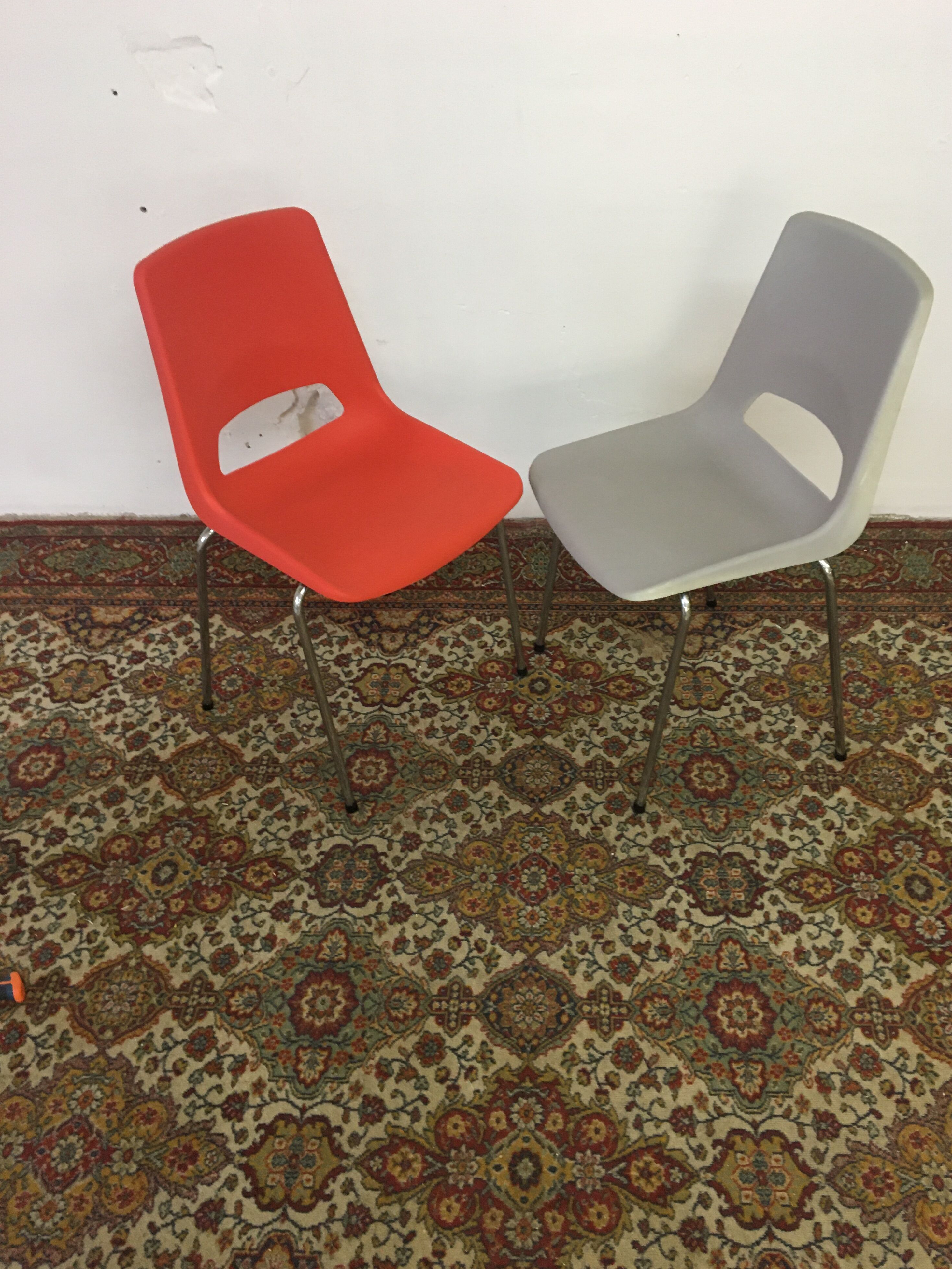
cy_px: 637
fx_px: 1100
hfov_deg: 46.8
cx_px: 491
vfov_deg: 60.0
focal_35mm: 30
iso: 160
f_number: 2.2
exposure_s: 1/33
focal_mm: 4.15
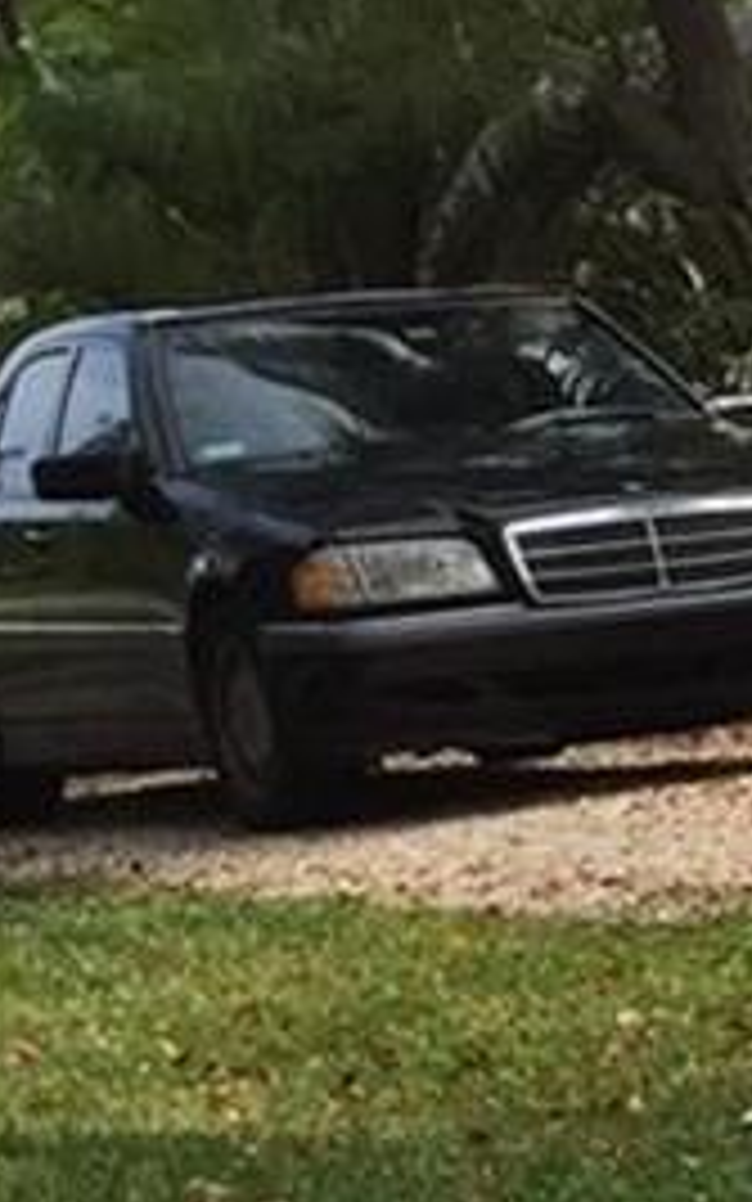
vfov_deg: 11.2
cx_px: 2778
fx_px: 6030
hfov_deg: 6.2
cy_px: 1317
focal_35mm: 184
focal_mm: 4.15
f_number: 2.2
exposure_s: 1/1199
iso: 32
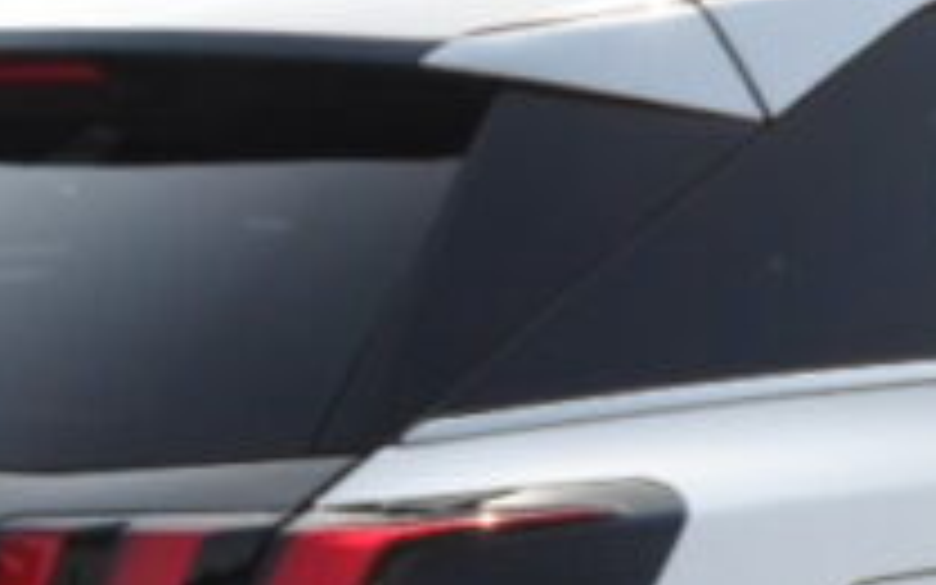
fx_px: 2602
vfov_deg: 12.5
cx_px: 778
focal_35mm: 102
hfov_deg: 20.1
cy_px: 738
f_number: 2.5
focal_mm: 4.5
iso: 80
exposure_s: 1/1000
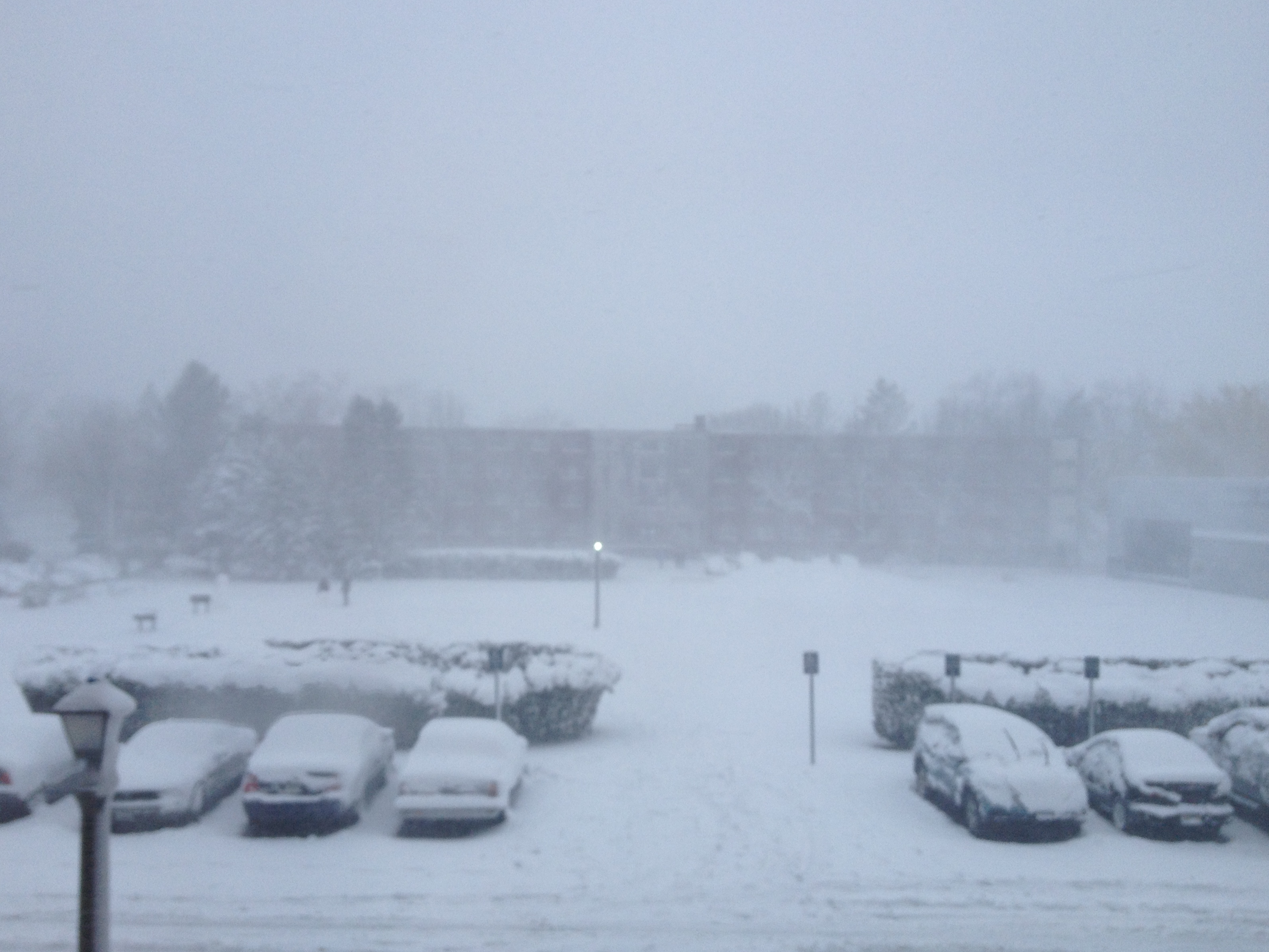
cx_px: 620
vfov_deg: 39.7
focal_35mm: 36
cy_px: 470
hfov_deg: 51.3
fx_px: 1320
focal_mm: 4.28
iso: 50
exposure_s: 1/307
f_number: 2.4
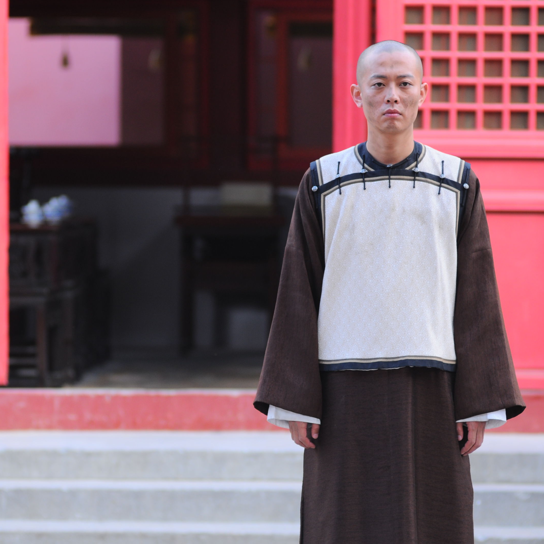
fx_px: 4616
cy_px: 271
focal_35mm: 260
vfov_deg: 6.7
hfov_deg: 6.7
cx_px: 241
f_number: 2.8
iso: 200
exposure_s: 1/160
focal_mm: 135
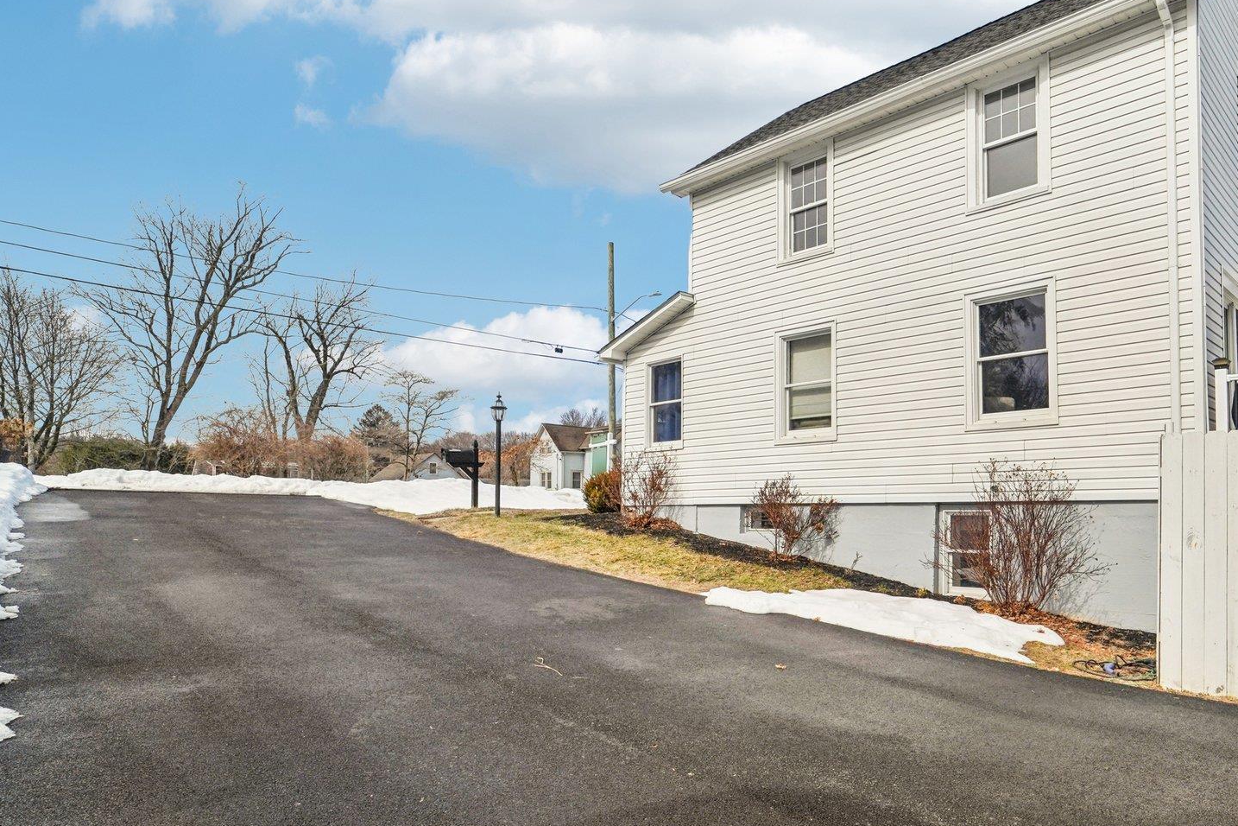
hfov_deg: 79.8
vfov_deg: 61.9
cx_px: 869
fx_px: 688
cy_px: 387
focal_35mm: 20
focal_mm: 14
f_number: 8
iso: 400
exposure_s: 1/2500
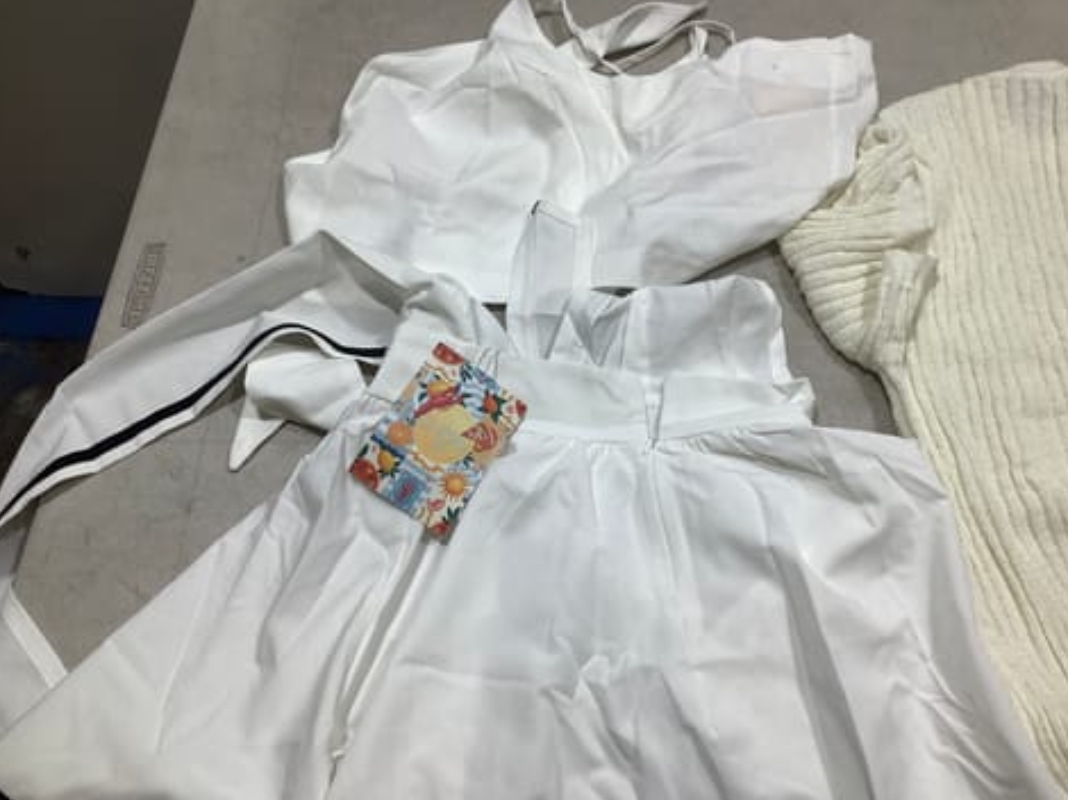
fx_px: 1018
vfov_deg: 42.9
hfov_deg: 55.4
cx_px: 559
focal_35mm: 33
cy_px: 390
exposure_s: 1/100
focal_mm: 3.3
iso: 32
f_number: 2.4
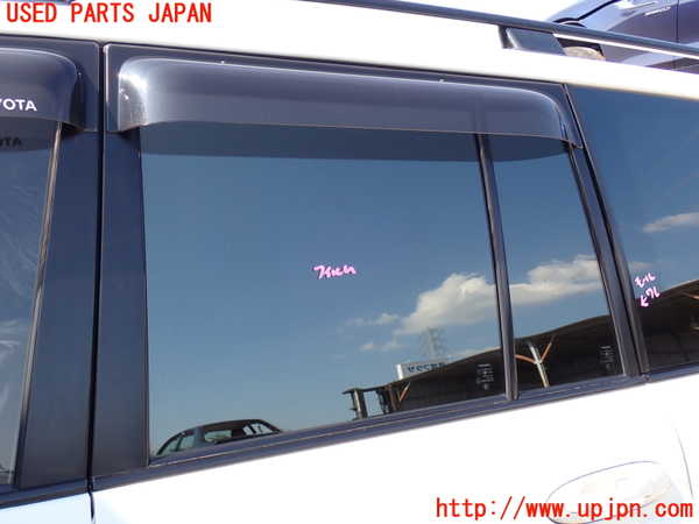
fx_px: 828
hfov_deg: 45.8
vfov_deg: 35.1
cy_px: 262
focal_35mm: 41
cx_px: 350
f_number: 4
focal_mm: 7.31
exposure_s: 1/160
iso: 100
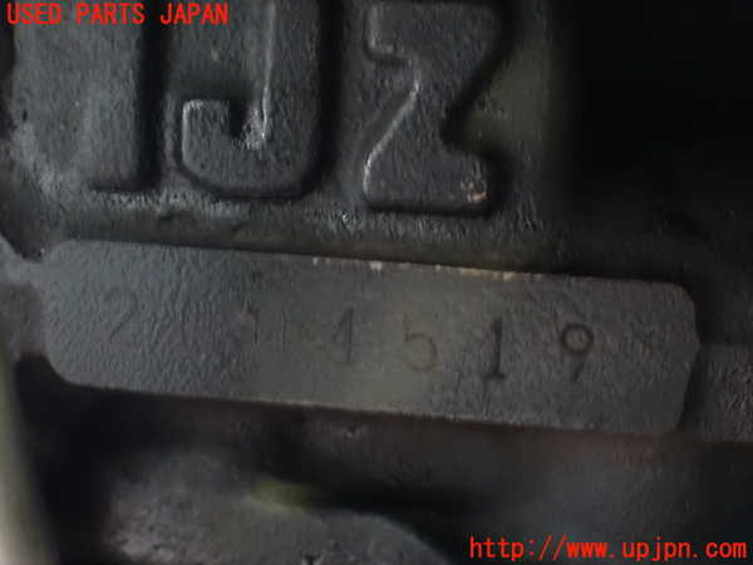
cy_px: 282
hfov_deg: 23.8
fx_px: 1784
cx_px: 376
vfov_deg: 18.0
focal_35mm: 82
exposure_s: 1/8
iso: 1600
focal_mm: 14.62
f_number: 4.3
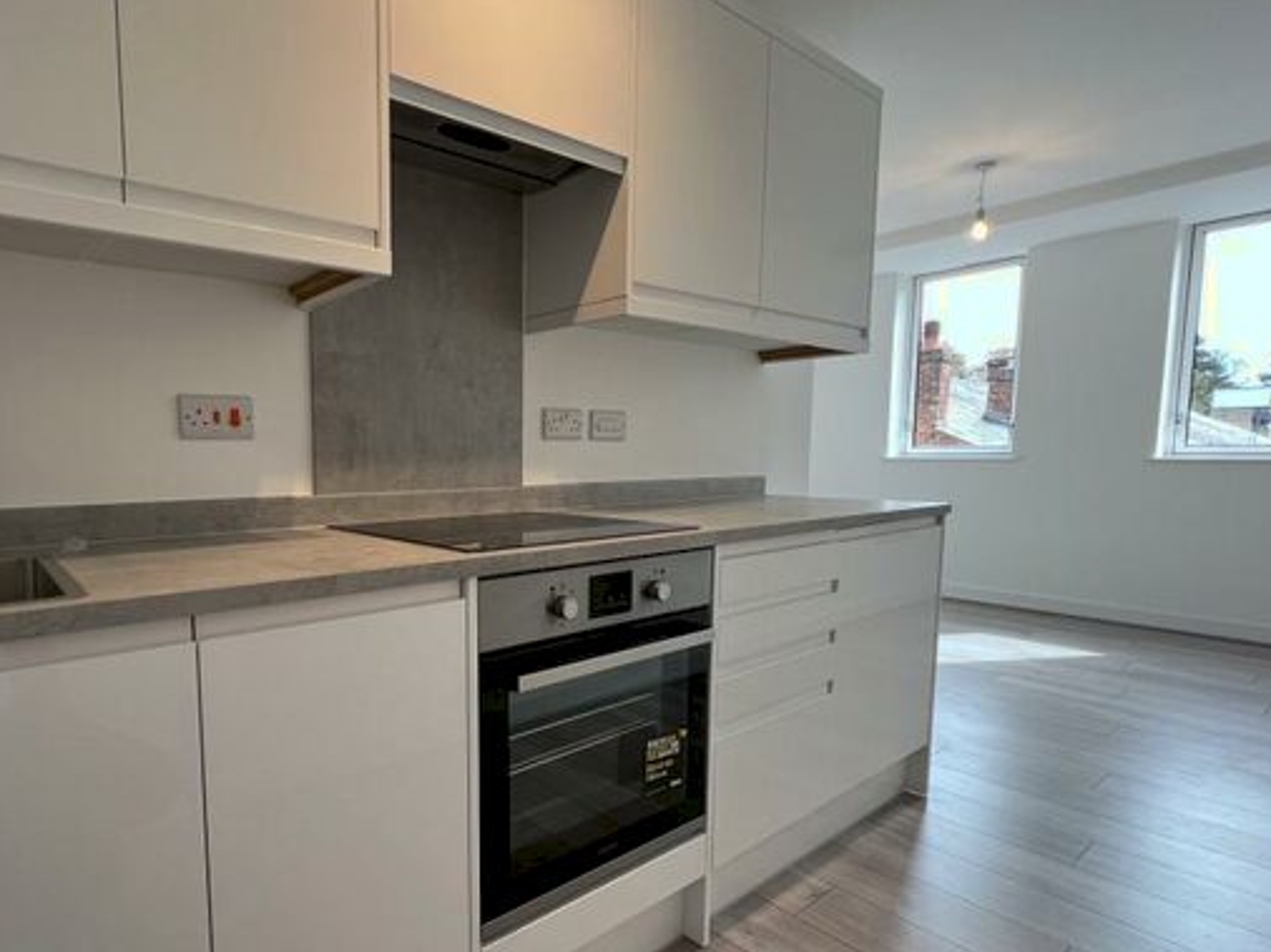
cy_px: 529
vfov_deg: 71.3
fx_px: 661
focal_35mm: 18
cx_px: 452
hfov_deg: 85.5
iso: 64
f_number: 1.8
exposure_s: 1/100
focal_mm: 1.57
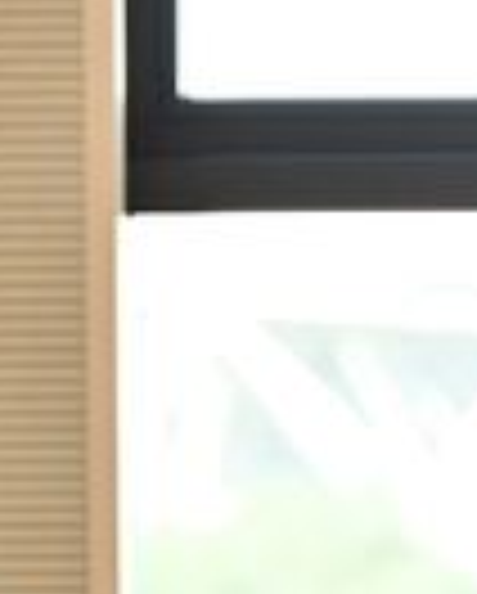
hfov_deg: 1.8
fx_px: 15141
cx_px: -652
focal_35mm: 860
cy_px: -83
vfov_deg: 2.2
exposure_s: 1/125
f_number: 6.3
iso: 1000
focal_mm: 195
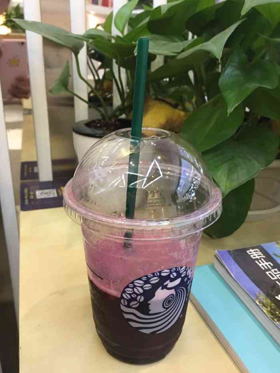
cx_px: 140
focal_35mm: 29
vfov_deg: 61.7
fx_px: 313
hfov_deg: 48.2
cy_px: 186
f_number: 2.2
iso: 80
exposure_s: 1/10
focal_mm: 4.15
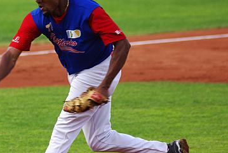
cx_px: 3
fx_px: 5971
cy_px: 78
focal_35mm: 942
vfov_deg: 1.5
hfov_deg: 2.2
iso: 200
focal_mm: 300
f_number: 4.5
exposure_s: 1/640
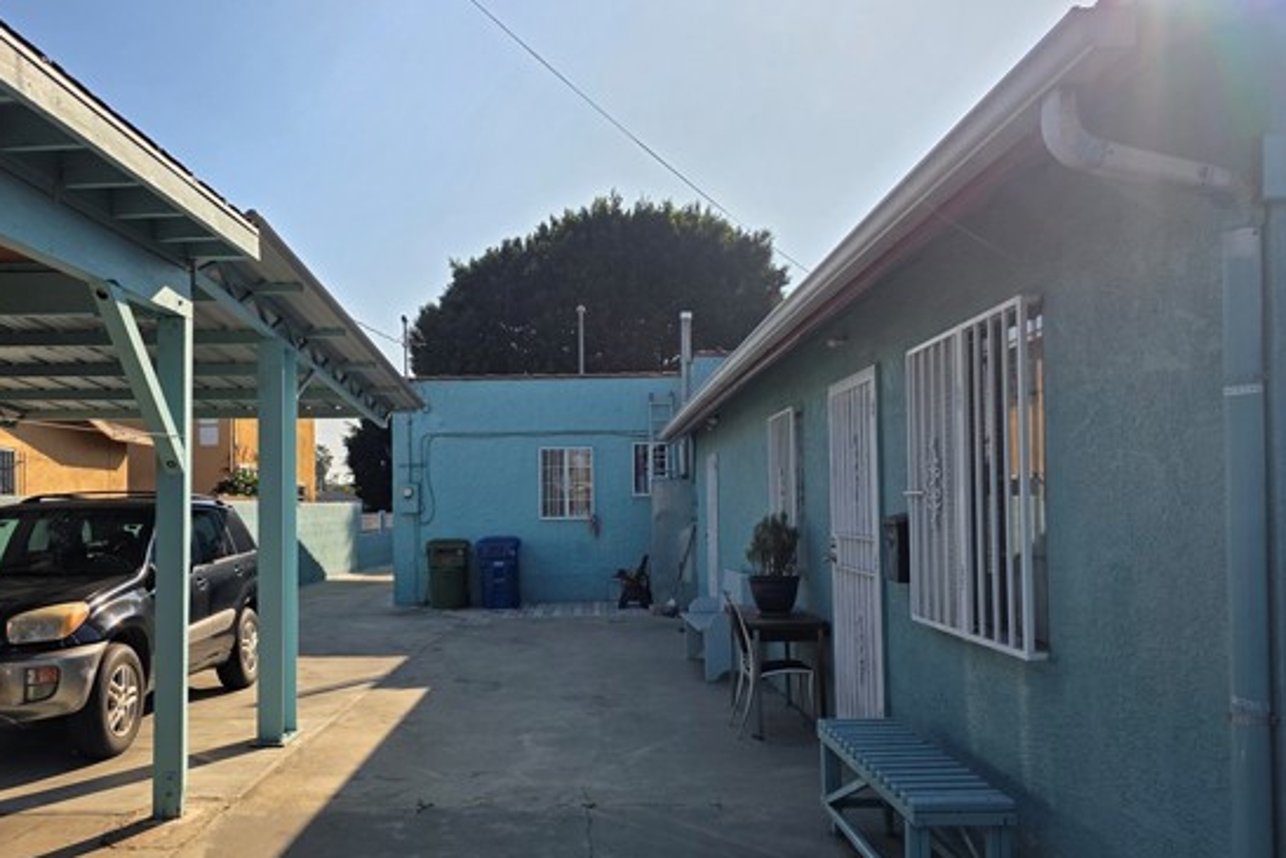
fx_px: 1000
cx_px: 574
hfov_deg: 65.3
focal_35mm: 28
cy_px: 487
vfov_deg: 46.3
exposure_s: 1/7944
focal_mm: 6.3
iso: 64
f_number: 1.7
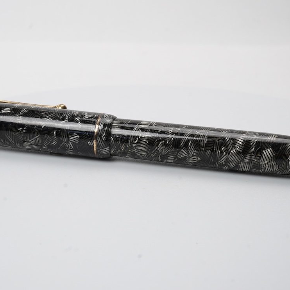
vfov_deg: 29.6
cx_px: 124
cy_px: 146
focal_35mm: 58
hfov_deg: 29.5
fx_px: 550
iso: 400
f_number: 22
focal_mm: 30
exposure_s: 1/100
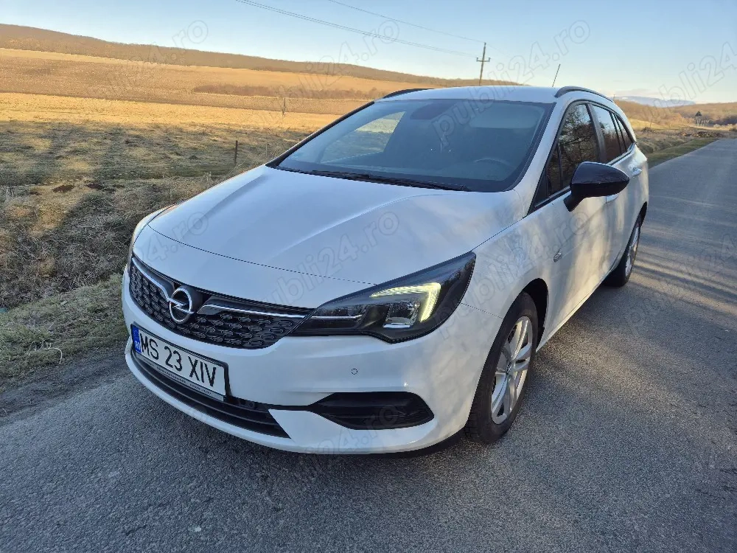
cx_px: 368
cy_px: 276
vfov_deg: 58.9
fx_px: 490
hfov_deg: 73.9
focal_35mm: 23
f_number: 1.8
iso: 25
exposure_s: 1/667
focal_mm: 5.4
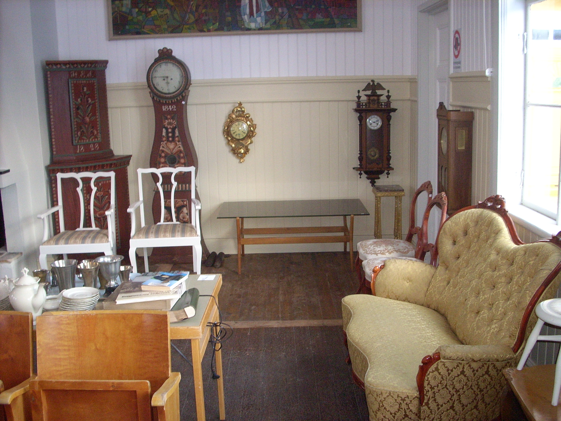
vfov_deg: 38.7
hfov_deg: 50.1
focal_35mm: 37
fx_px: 600
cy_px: 210
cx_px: 280
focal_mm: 6.2
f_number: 2.8
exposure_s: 1/30
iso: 259
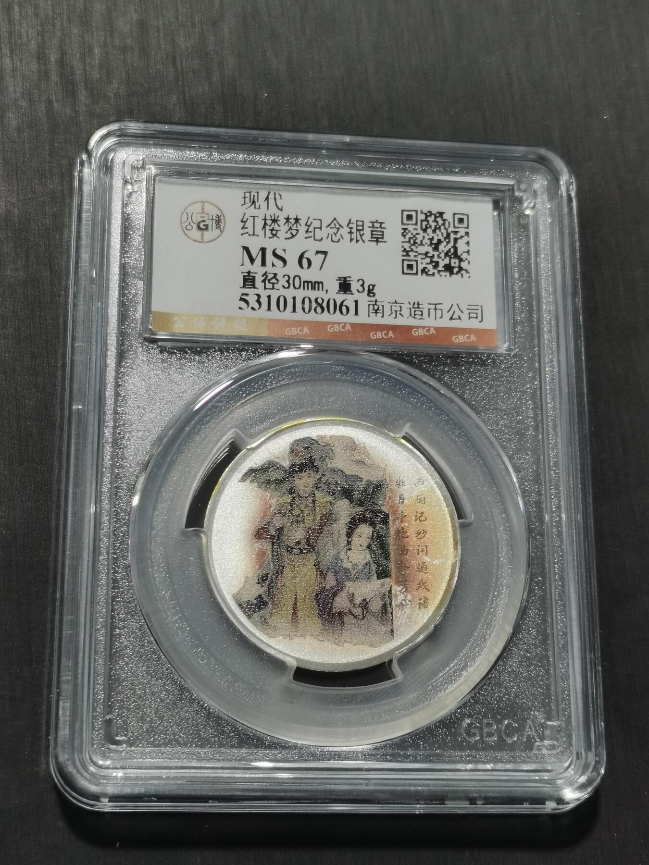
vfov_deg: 31.2
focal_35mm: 62
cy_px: 432
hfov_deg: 23.7
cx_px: 324
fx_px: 1550
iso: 64
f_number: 1.8
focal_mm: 5.58
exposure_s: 1/90
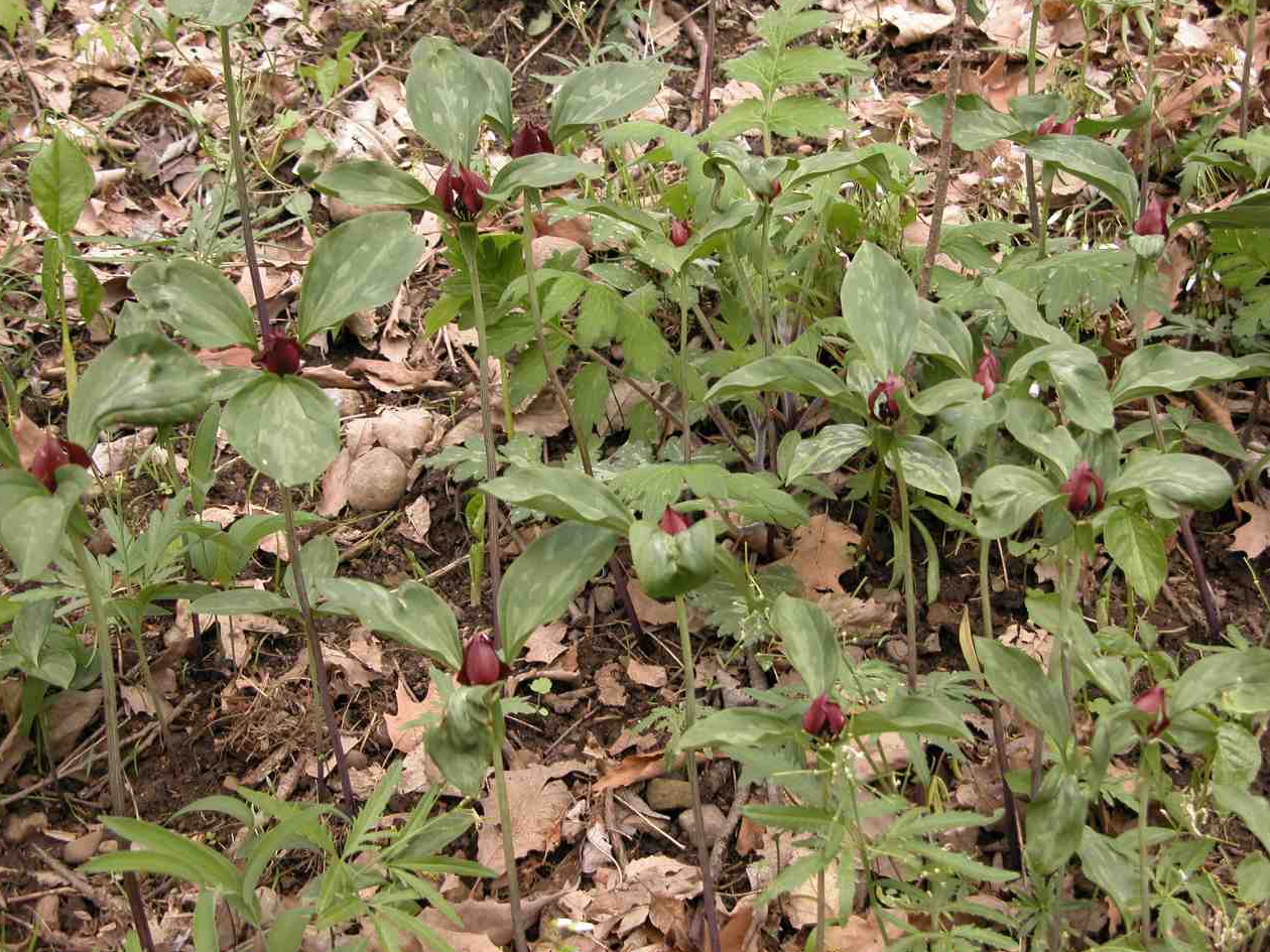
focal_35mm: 63
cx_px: 640
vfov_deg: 23.3
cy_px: 479
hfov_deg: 30.7
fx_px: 2311
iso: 100
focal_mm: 15.7
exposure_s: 1/80.2
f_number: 3.2
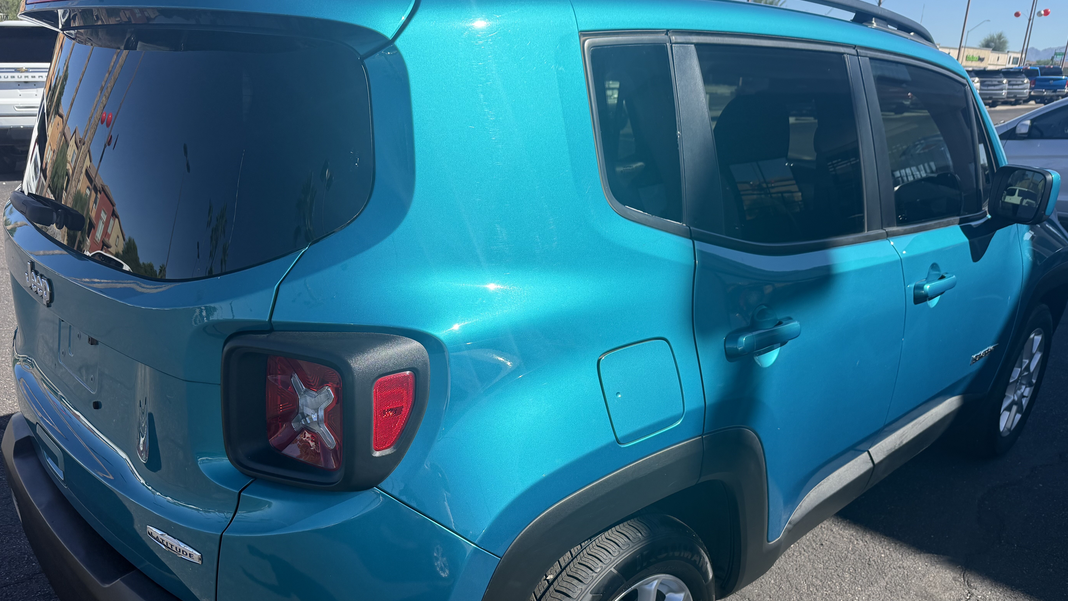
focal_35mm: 27
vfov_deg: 42.6
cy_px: 370
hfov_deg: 69.9
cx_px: 529
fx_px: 765
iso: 100
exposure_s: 1/4405
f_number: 1.78
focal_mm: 6.76
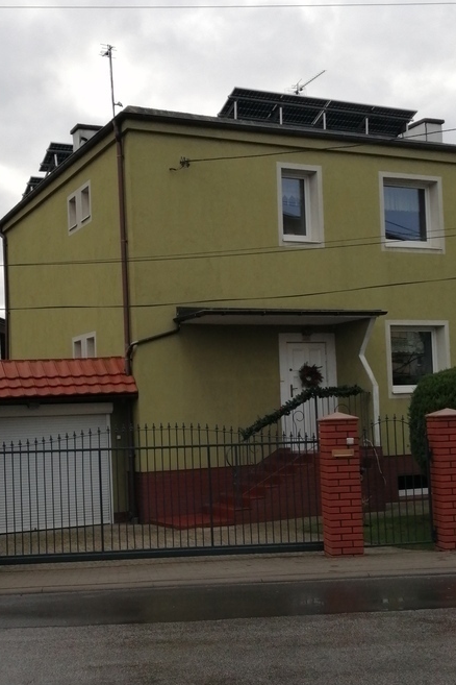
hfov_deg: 29.8
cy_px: 395
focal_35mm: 45
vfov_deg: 43.5
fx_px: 855
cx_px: 188
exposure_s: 1/488
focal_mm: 3.62
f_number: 1.8
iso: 50
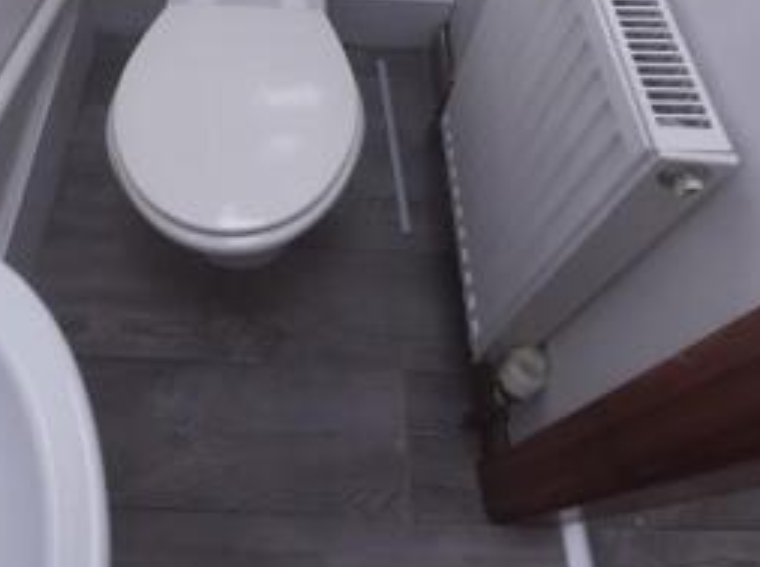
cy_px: -8
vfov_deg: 40.5
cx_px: 257
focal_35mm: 30
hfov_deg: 58.7
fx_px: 658
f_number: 2.2
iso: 40
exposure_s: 1/129
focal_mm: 1.42
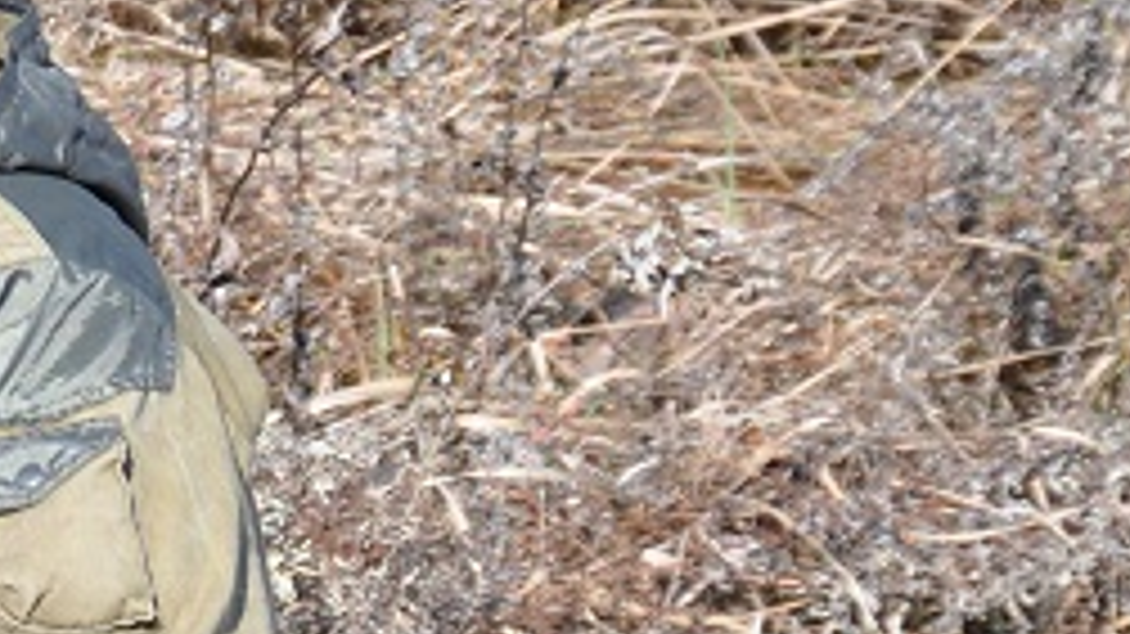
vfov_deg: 3.2
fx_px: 11263
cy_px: 531
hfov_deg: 5.7
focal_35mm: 376
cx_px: -333
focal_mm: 70
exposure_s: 1/250
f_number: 8
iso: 400
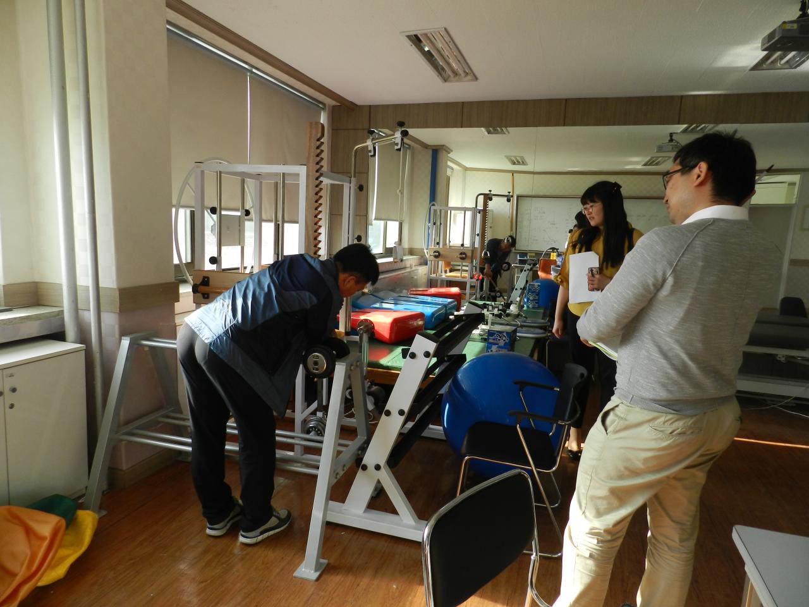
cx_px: 404
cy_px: 304
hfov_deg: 73.9
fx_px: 538
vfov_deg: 58.9
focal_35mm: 23
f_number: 3.4
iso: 160
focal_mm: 4
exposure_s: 1/100
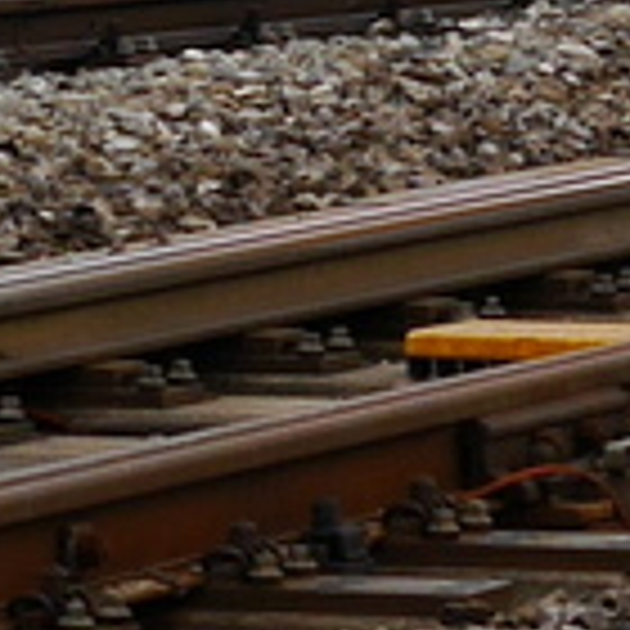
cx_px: 900
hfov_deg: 5.2
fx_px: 6857
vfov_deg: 5.1
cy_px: -866
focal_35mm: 333
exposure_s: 1/160
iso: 160
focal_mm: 22
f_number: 6.3
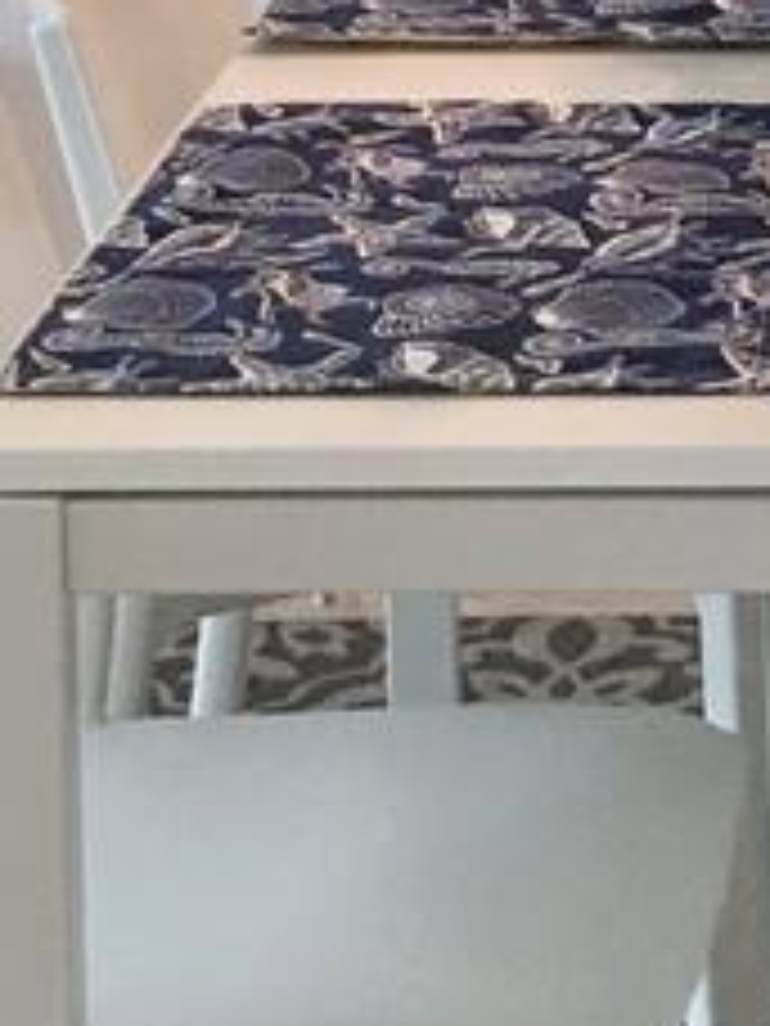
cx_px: 901
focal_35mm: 130
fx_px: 3856
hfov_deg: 11.2
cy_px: -274
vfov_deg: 14.6
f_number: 2.2
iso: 40
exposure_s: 1/30
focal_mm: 4.15
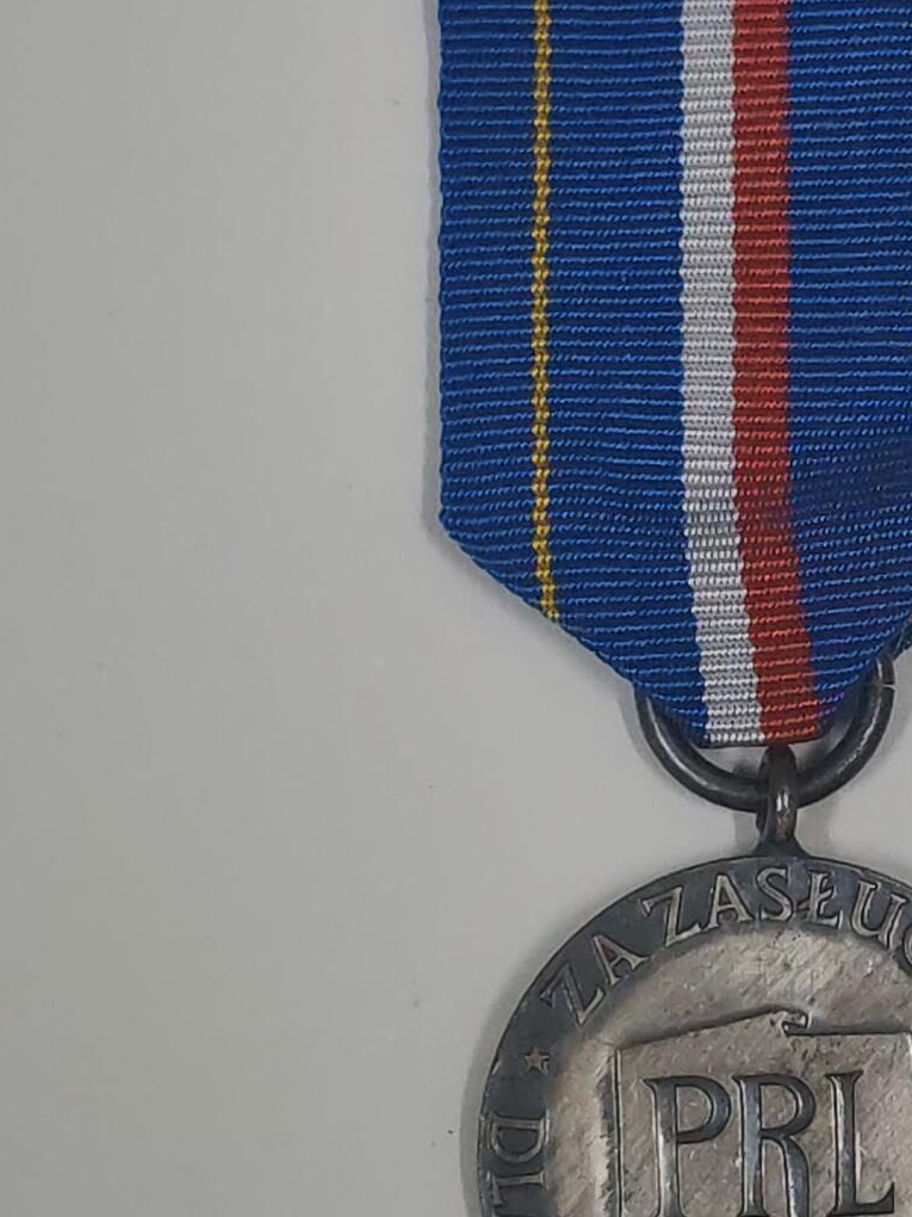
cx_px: 770
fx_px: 4215
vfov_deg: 16.4
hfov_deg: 12.3
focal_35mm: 120
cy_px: 555
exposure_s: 1/50
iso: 500
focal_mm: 5.52
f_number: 1.95
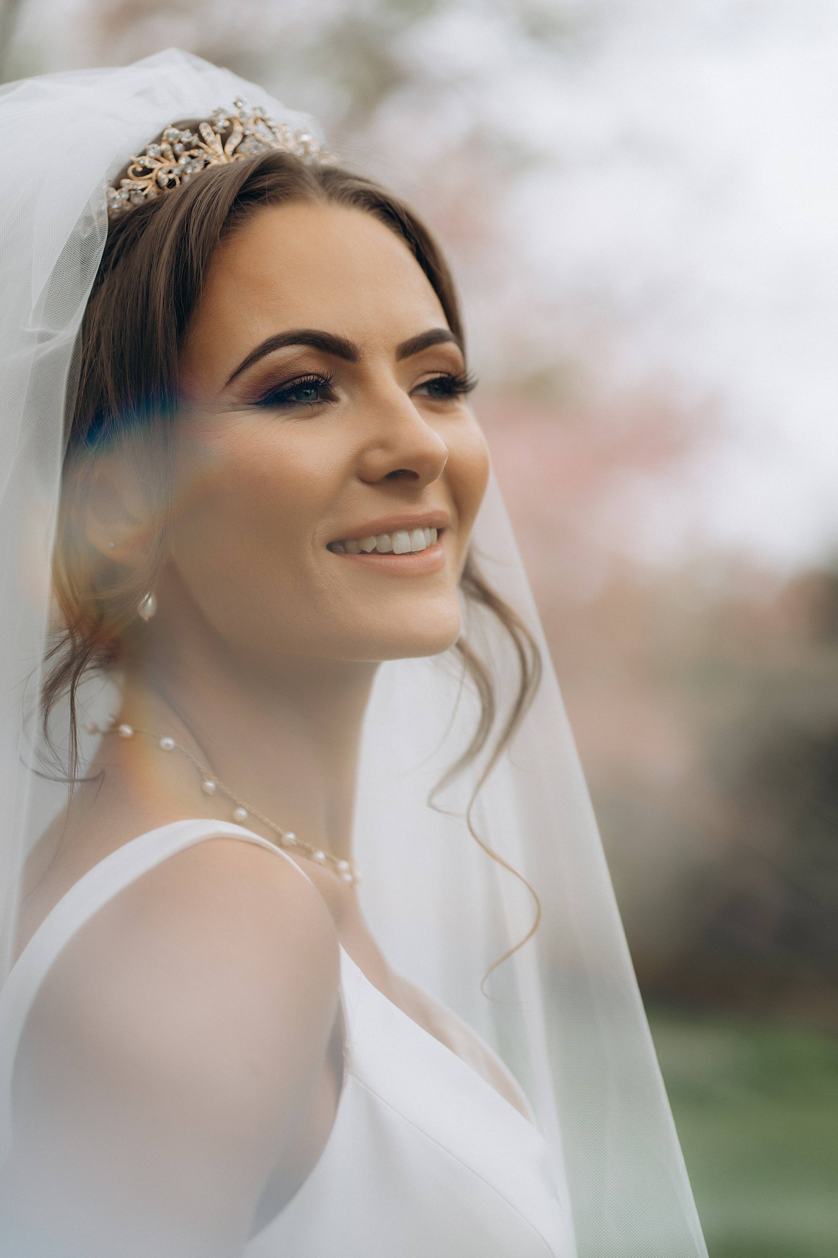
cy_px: 629
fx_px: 2968
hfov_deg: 16.1
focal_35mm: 85
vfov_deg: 23.9
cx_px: 419
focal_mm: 85
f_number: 2
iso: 160
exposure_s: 1/2000
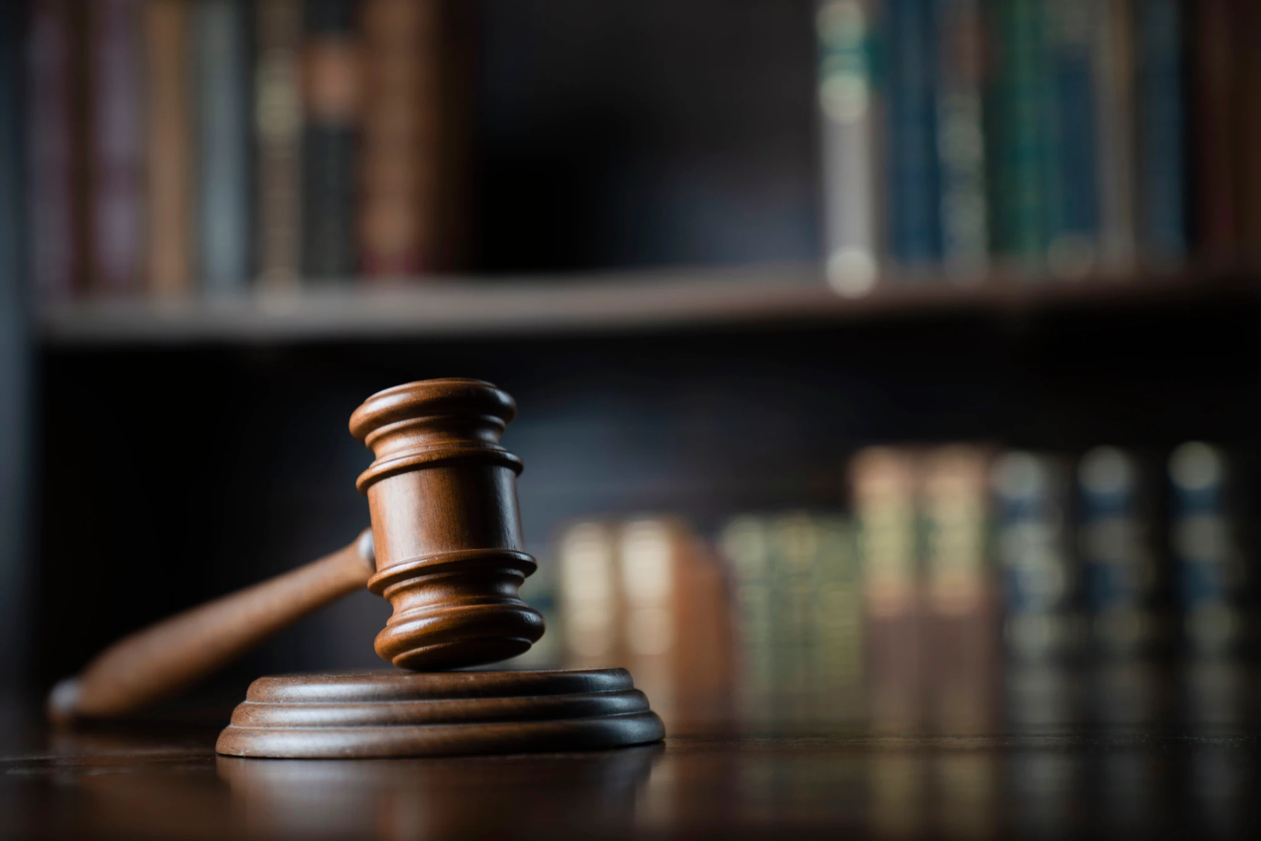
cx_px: 630
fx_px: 2452
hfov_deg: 28.8
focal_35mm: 70
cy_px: 420
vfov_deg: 19.5
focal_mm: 70
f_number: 2.8
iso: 160
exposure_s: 1/125
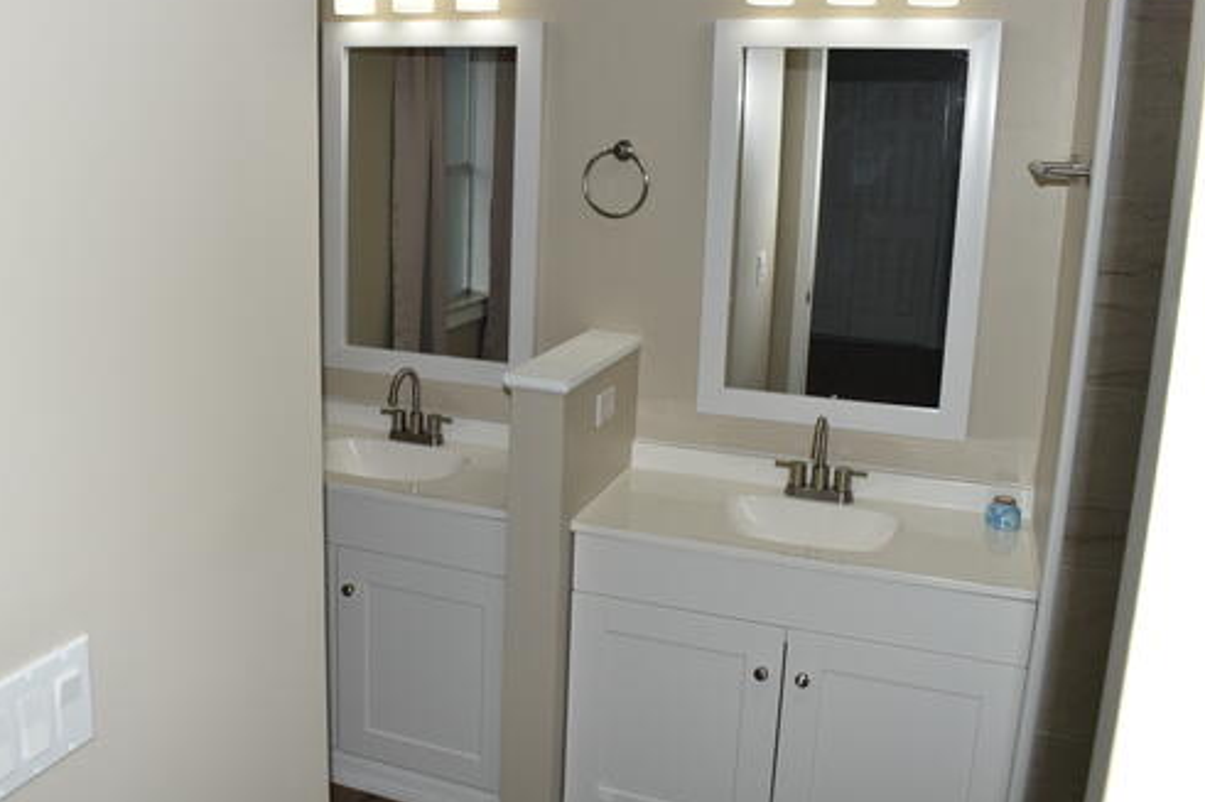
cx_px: 491
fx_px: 1104
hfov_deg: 56.9
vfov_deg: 39.8
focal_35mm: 33
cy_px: 336
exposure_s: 1/200
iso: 100
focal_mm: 18
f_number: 5.6
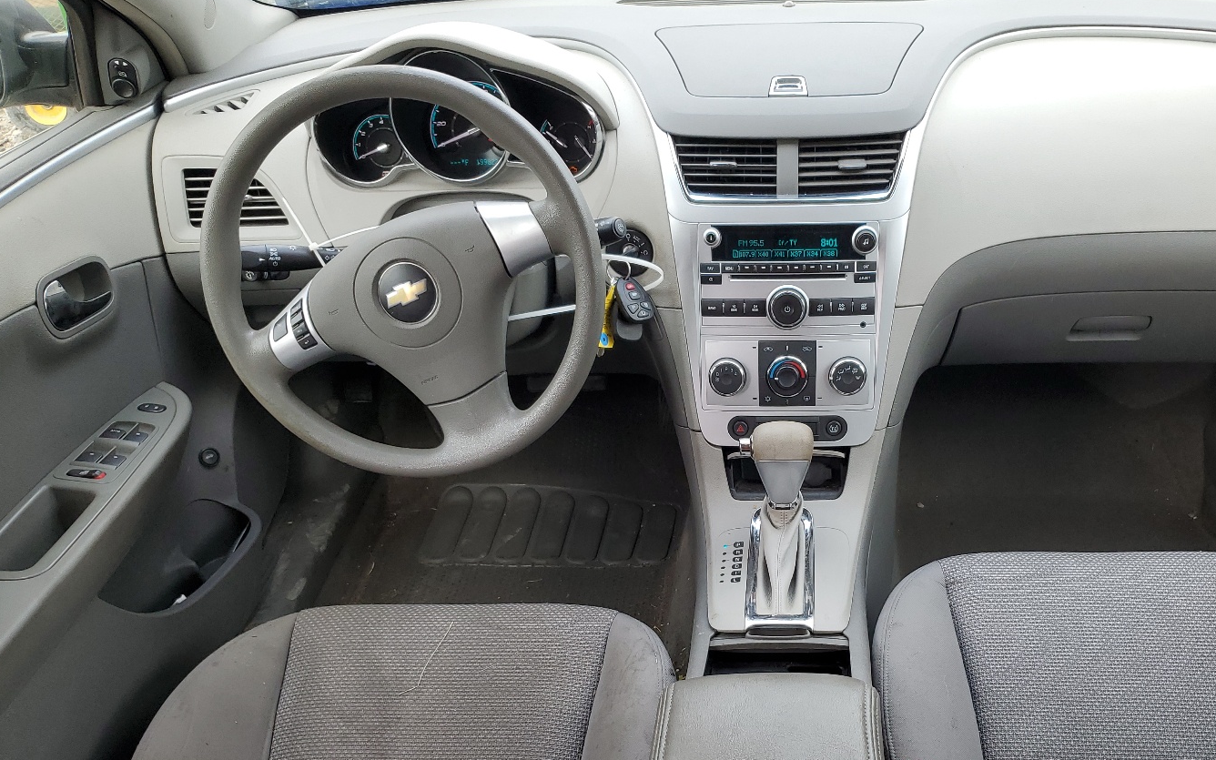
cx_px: 719
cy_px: 542
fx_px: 1094
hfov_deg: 57.8
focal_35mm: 33
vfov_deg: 37.6
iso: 50
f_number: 1.5
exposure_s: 1/123
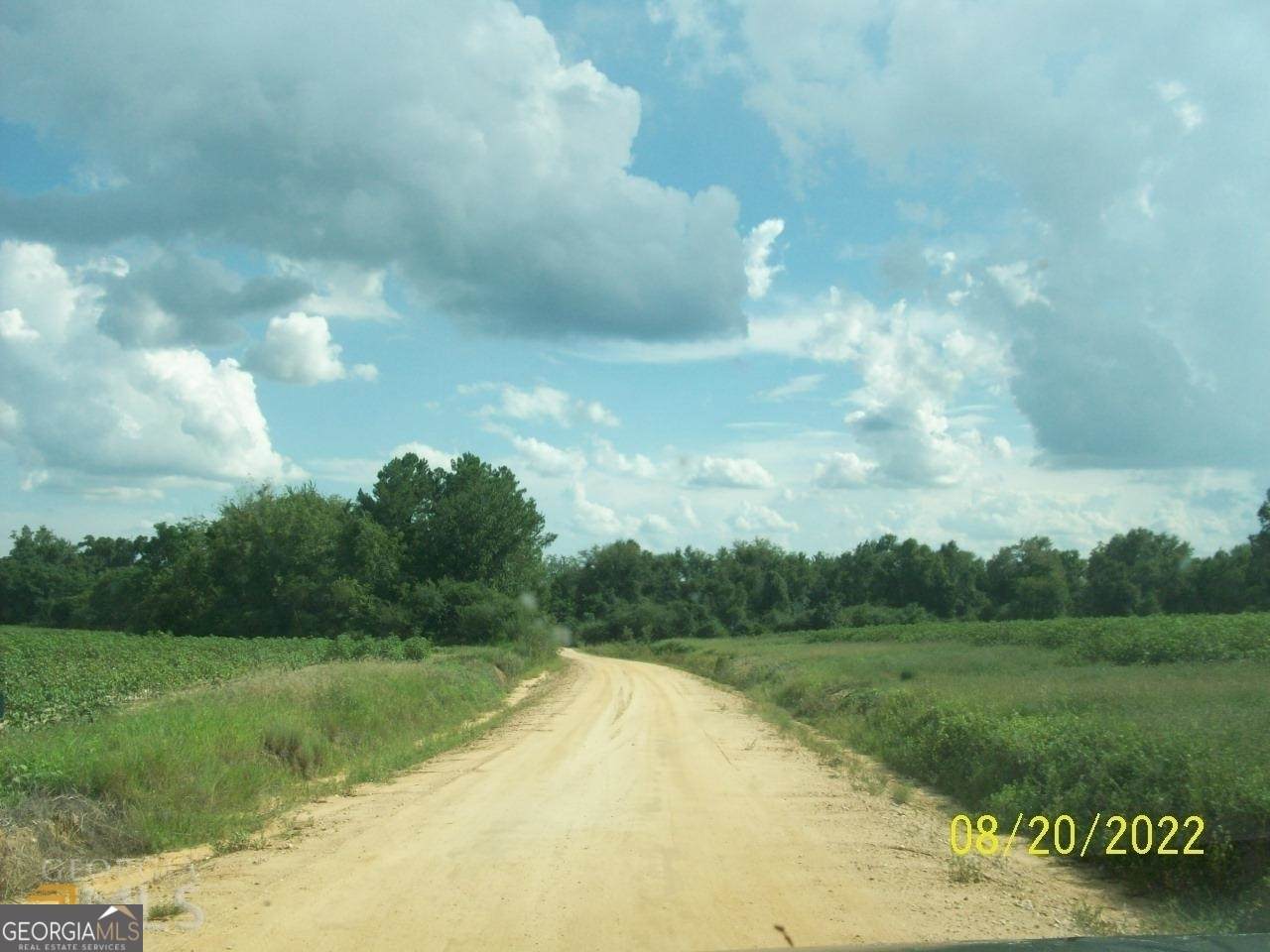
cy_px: 476
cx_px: 635
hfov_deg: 54.0
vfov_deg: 41.8
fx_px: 1247
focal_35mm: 34
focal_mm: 5.7
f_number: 5.5
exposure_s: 1/263
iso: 64
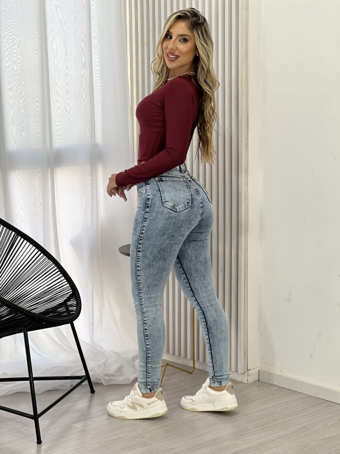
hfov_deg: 19.1
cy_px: 227
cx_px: 170
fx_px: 1008
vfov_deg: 25.3
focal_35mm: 77
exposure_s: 1/120
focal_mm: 9
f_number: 2.8
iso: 64
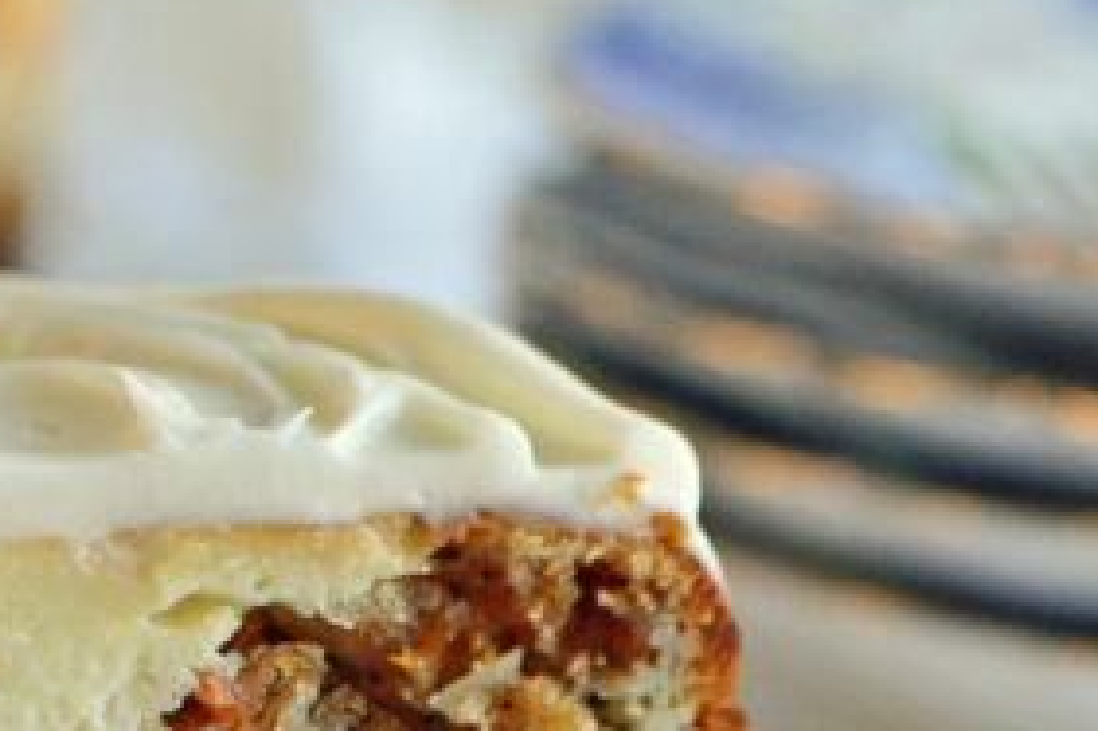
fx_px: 12934
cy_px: 807
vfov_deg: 3.2
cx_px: -102
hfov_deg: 4.8
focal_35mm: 424
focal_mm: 105
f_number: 3
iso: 1600
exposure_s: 1/160
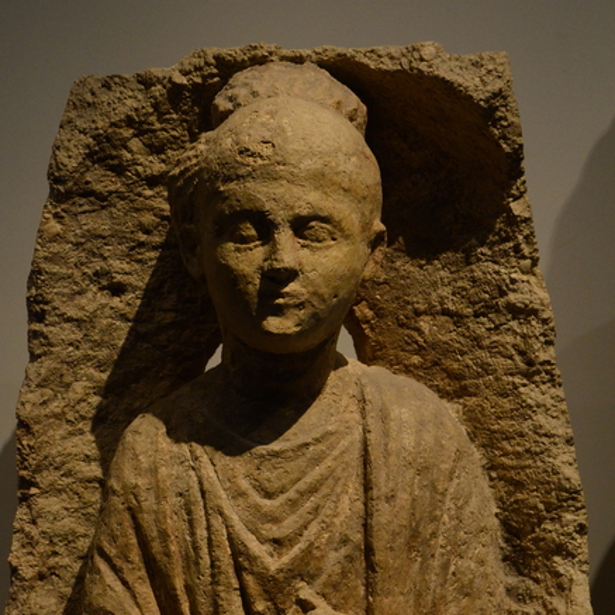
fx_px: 1360
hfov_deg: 25.5
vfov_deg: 25.3
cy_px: 440
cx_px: 307
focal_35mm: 68
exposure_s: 1/125
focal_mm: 35
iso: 2500
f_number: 5.6
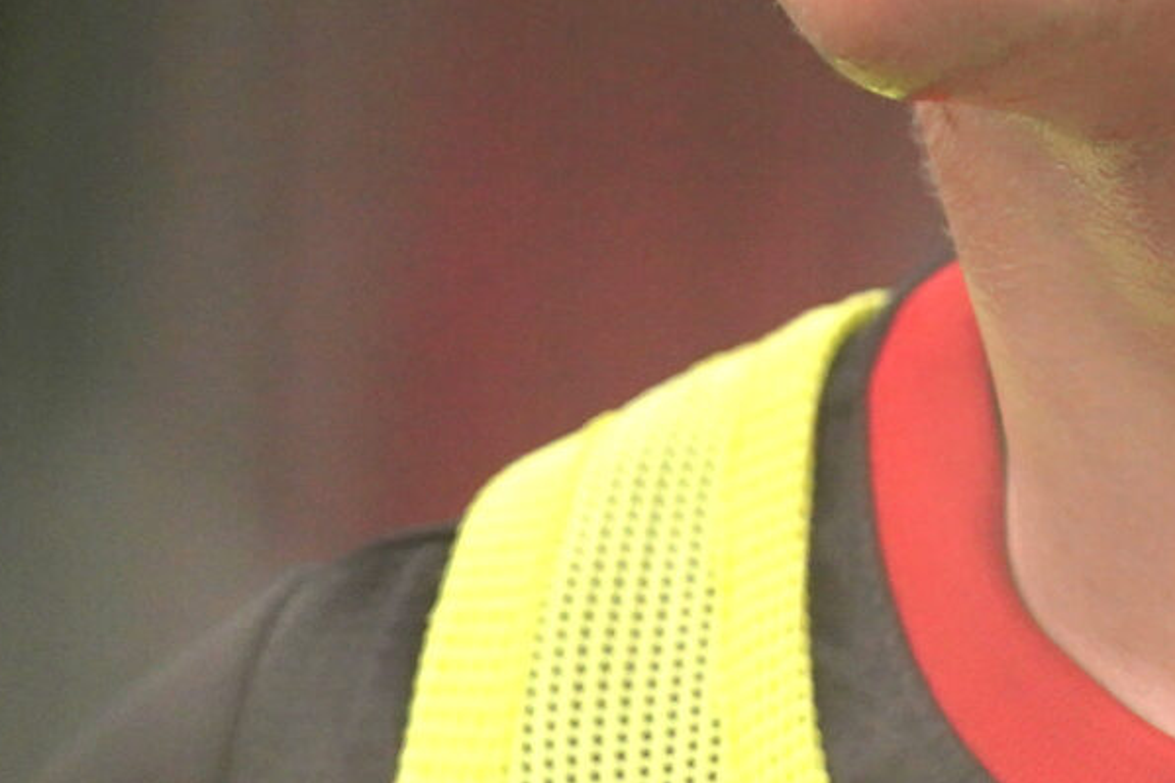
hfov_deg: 1.6
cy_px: -586
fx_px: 41829
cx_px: 1116
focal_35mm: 1282
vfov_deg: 1.1
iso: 800
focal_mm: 300
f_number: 2.8
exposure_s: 1/2500
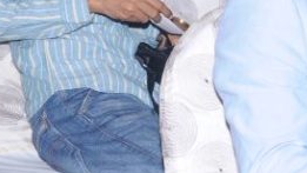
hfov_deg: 11.1
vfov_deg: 6.5
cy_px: -108
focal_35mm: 185
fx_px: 1506
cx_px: 498
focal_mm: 30
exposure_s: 1/100
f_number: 5.6
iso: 320
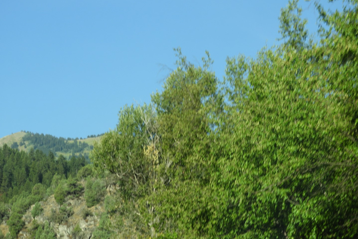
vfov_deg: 11.4
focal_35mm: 120
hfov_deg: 17.1
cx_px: 179
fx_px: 1193
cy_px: 110
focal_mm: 20.6
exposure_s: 1/320
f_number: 5
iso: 100
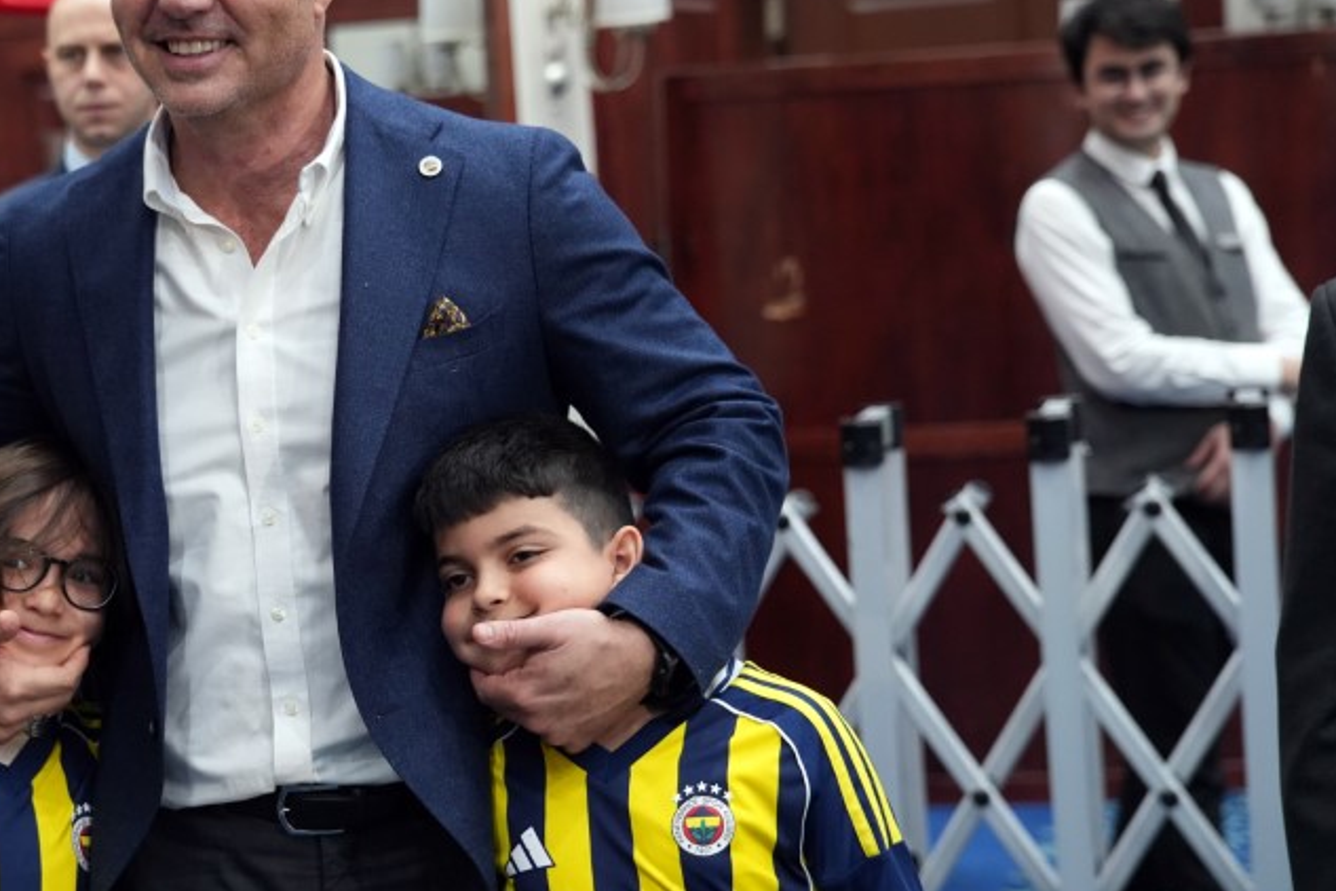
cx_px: 287
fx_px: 3414
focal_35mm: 92
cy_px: 447
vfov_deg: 14.9
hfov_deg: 21.9
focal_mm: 56
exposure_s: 1/160
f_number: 2.8
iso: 3200
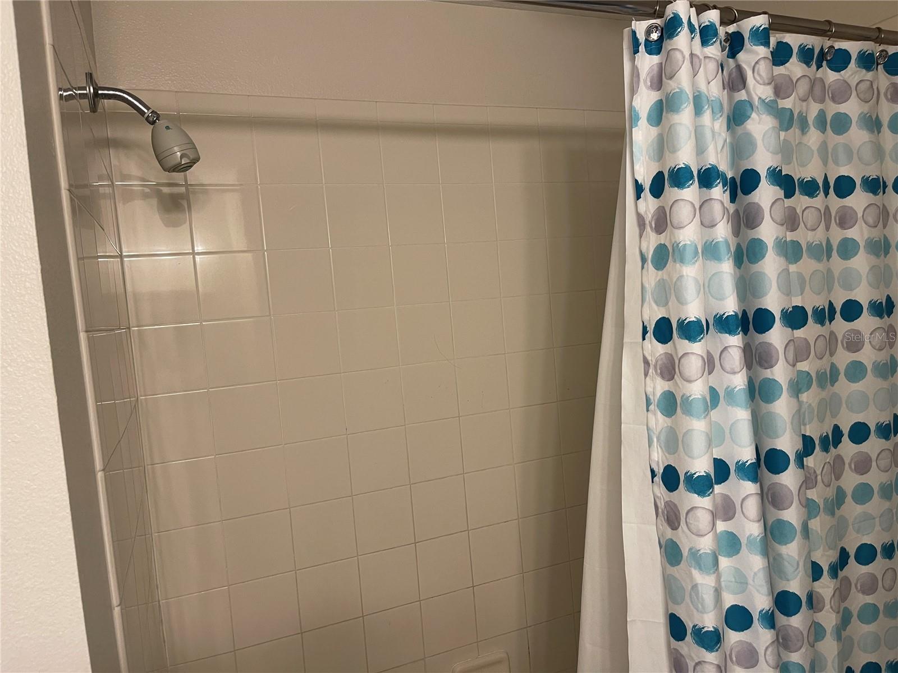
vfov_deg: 54.9
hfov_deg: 69.4
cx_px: 449
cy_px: 336
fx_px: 649
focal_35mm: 25
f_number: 1.6
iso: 80
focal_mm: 5.1
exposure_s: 1/60
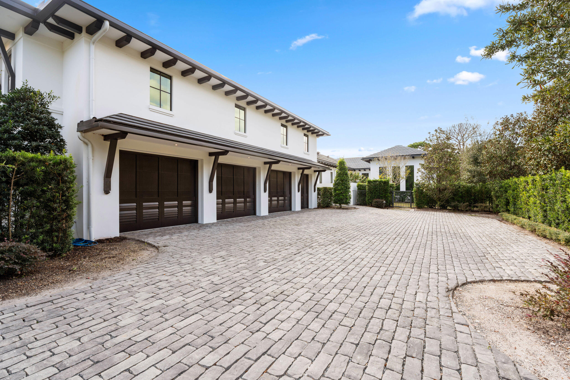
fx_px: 263
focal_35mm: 17
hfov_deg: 94.6
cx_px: 285
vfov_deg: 71.7
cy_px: 190
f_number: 9
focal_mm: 16.6
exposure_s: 1/80
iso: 250
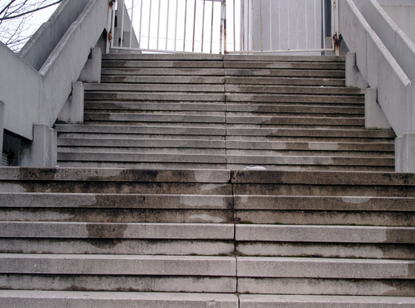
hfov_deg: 29.1
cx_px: 221
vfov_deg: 21.8
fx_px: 800
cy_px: 152
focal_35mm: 67
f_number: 6.5
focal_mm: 12.6
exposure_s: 1/400
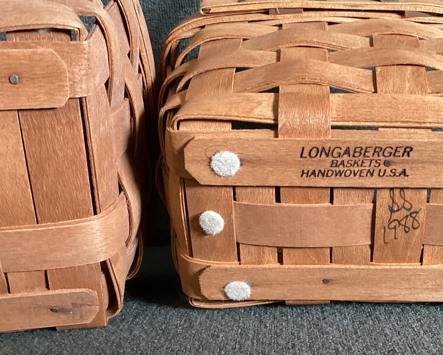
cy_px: 199
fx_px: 643
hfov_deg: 37.4
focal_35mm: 49
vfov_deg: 30.8
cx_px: 310
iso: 160
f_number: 2.4
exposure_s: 1/60
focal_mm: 3.3
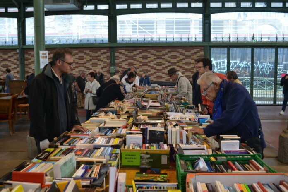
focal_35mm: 36
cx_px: 144
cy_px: 96
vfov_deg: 36.9
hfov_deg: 53.1
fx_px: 288
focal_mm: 24
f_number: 4.5
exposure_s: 1/80
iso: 400
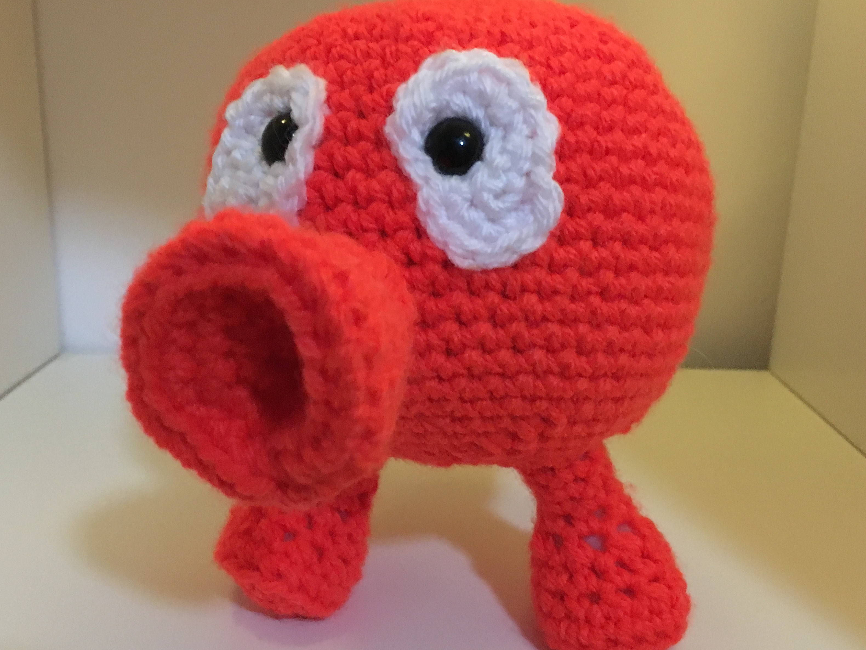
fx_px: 926
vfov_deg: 38.6
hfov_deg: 50.1
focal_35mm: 37
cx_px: 438
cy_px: 348
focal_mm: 4.15
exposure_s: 1/15
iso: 500
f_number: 2.2
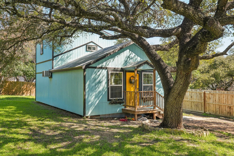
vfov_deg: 41.1
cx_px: 117
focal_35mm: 32
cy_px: 78
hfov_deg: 58.7
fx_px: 208
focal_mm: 32
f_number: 8
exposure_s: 1/60
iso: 200
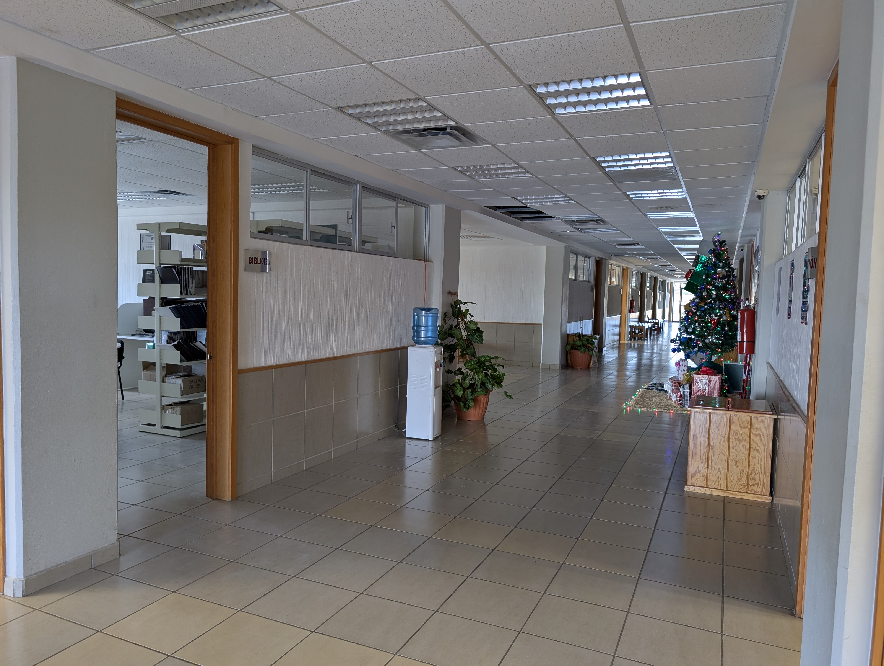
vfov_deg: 56.9
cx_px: 442
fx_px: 614
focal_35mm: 24
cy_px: 333
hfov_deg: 71.5
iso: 138
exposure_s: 1/120
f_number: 1.68
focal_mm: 6.9
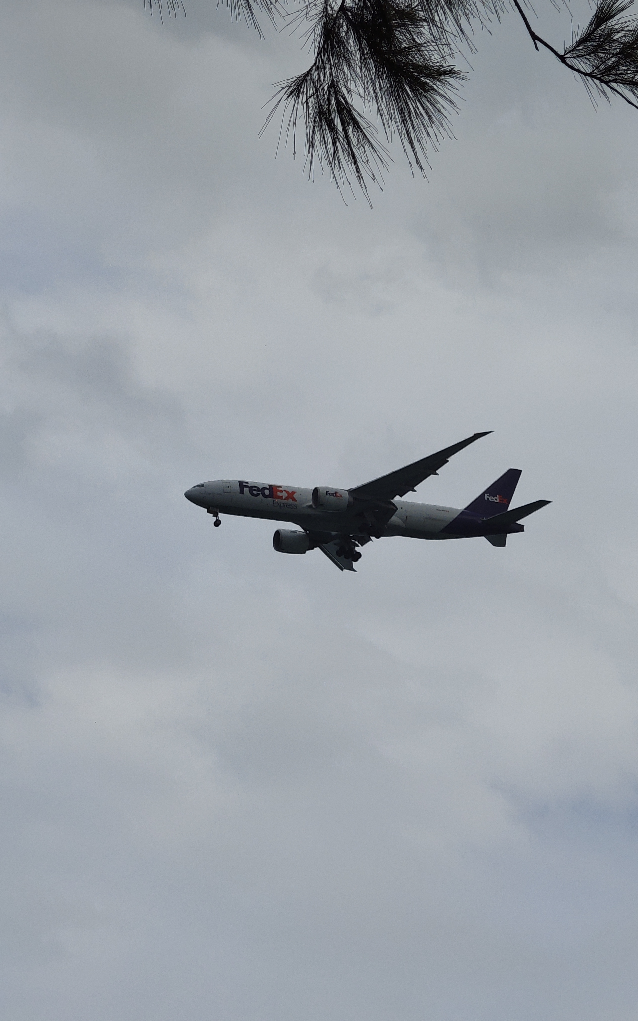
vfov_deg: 14.0
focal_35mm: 149
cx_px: 274
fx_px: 4144
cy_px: 509
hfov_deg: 8.8
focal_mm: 13.3
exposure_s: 1/1648
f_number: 2.55
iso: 50
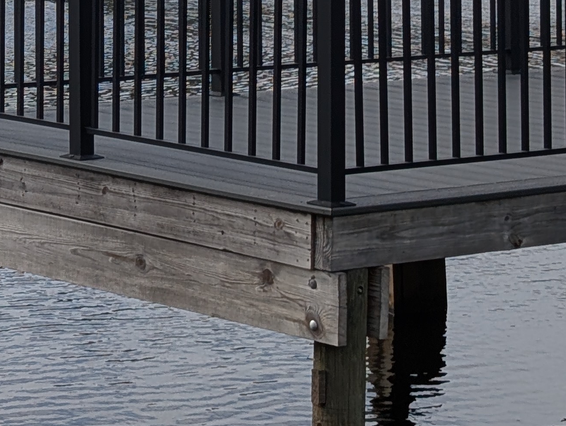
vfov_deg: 9.5
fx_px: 2505
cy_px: -133
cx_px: -186
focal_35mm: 153
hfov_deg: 12.5
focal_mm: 6.9
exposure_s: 1/1166
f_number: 1.68
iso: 21
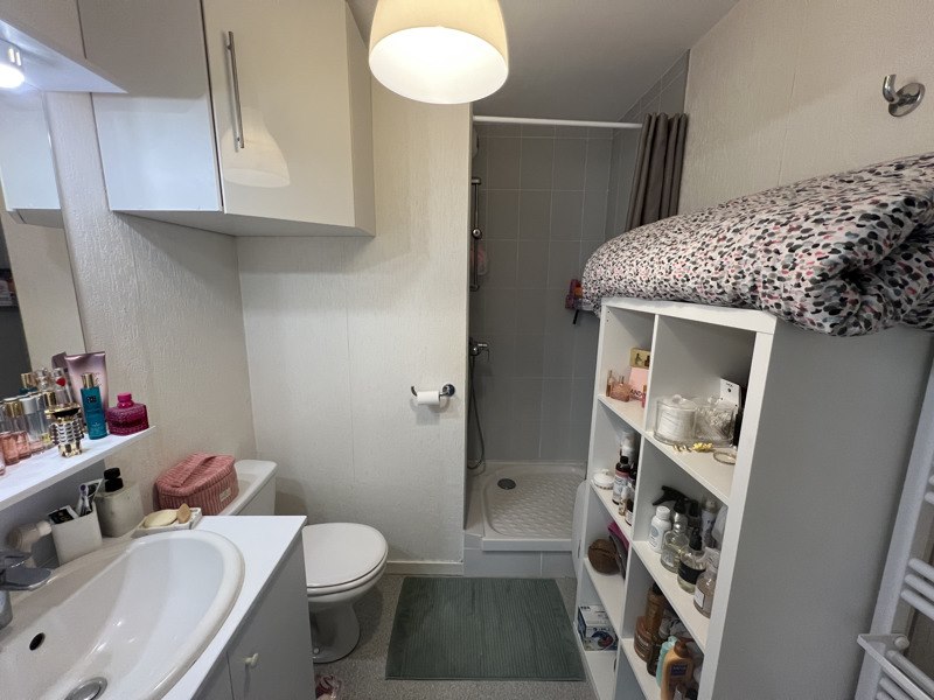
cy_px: 350
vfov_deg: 89.9
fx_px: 351
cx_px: 467
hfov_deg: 106.2
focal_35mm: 13
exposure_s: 1/100
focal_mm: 1.57
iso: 200
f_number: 1.8
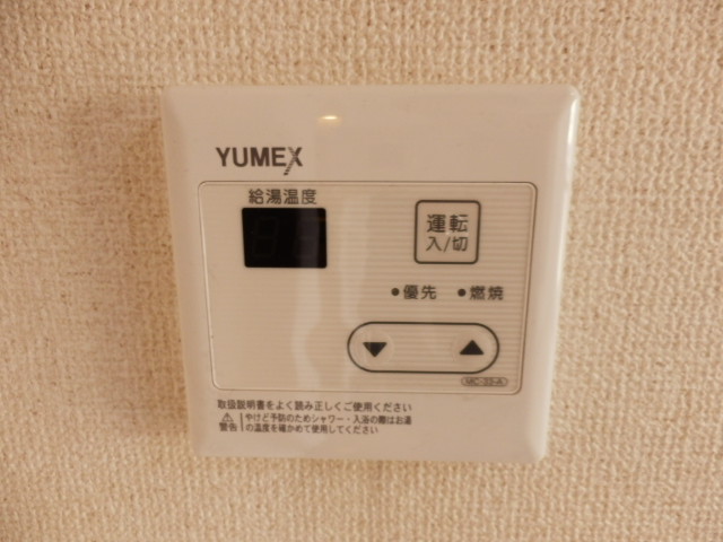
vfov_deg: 56.8
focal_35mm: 24
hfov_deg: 71.6
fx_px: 501
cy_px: 271
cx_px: 362
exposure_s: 1/30
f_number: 3
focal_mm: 4.2
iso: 250
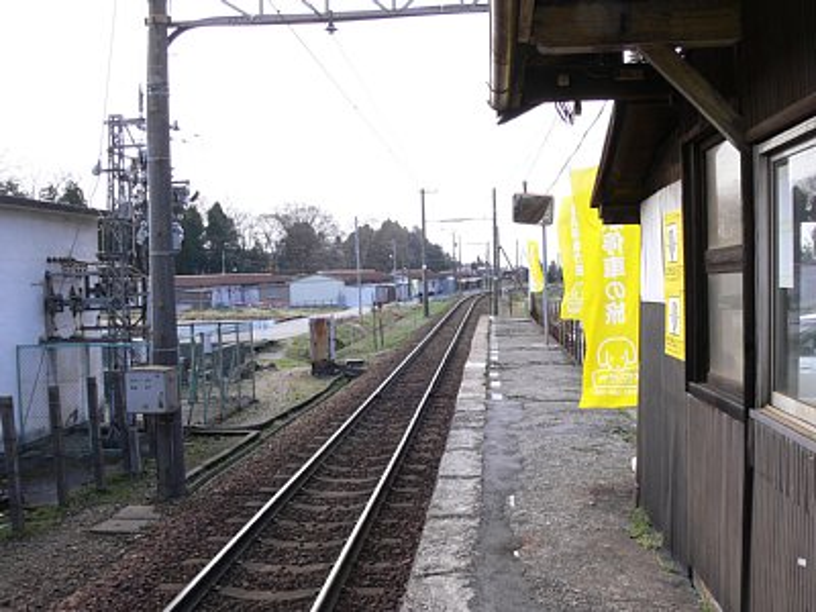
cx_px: 408
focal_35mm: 35
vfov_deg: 40.7
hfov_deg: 52.6
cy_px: 306
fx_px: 825
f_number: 5.6
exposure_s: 1/100
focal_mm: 7.4
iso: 80
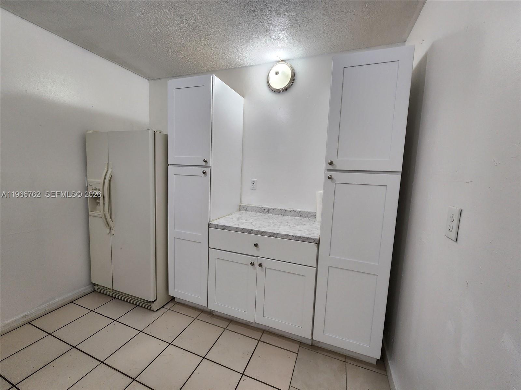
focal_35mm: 13
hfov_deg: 106.2
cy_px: 195
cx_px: 260
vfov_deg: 89.9
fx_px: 196
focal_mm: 2.2
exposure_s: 1/60
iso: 100
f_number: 2.2
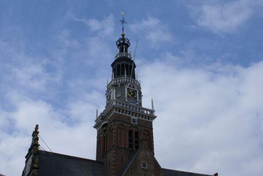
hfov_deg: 46.4
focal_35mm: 42
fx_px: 307
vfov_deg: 31.9
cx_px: 132
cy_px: 88
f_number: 9
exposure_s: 1/250
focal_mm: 28
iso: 100
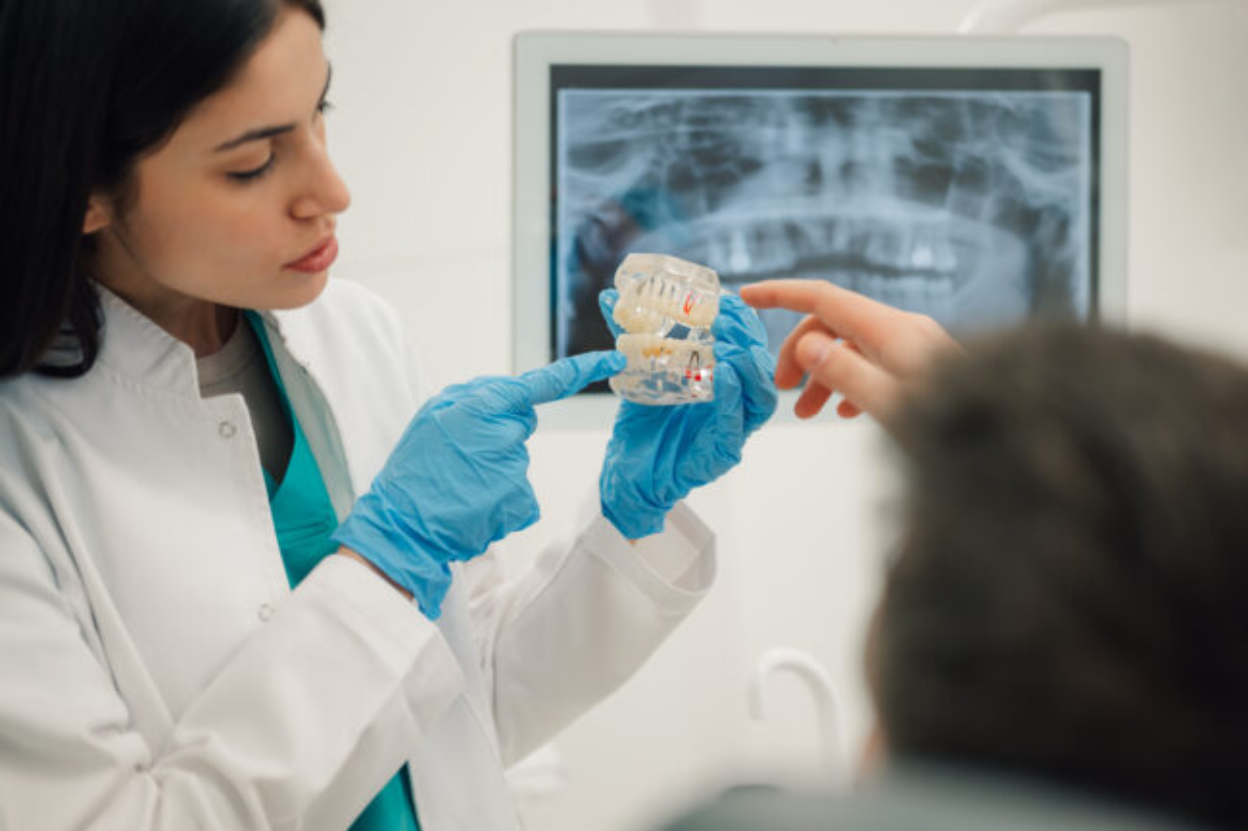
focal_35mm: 40
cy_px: 416
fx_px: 1386
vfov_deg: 33.4
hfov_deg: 48.5
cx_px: 624
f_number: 2
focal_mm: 40
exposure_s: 1/200
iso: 200
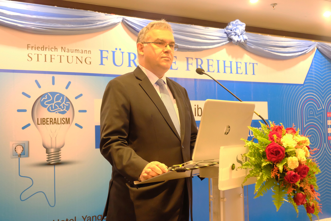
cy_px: 110
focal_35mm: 44
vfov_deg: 30.5
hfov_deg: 44.5
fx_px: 405
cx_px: 166
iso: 6400
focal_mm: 29.5
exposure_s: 1/30
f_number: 4.7
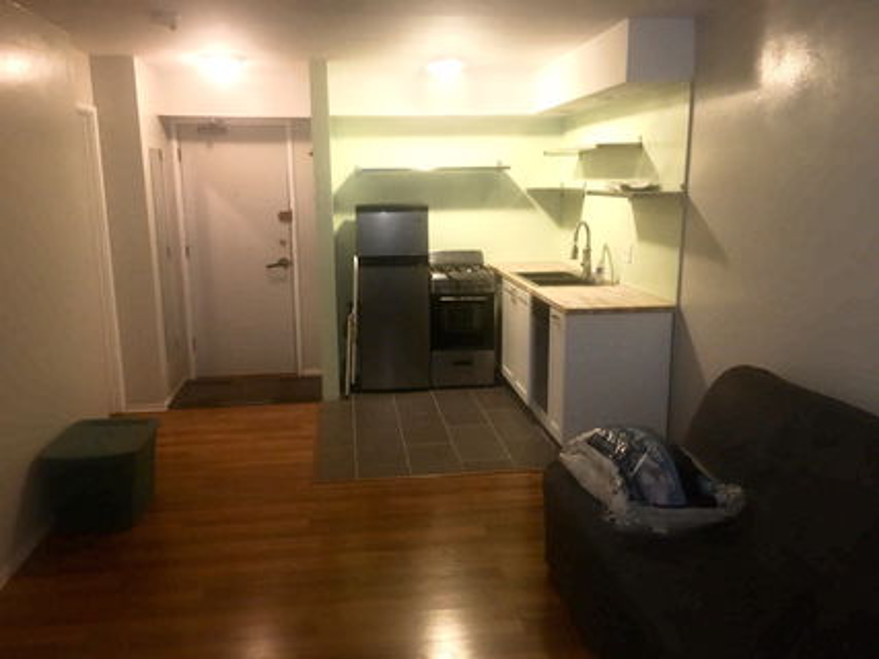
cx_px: 440
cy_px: 330
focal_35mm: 29
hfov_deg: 61.7
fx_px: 736
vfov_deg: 48.2
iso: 32
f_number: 2.2
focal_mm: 4.15
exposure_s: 1/20
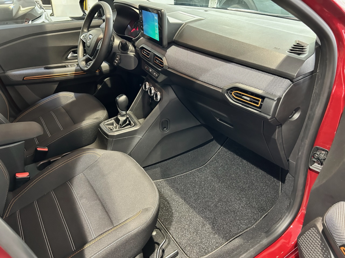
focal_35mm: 26
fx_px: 259
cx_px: 172
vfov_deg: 53.1
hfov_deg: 67.3
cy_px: 129
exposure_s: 1/33
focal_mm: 5.7
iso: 400
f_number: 1.5
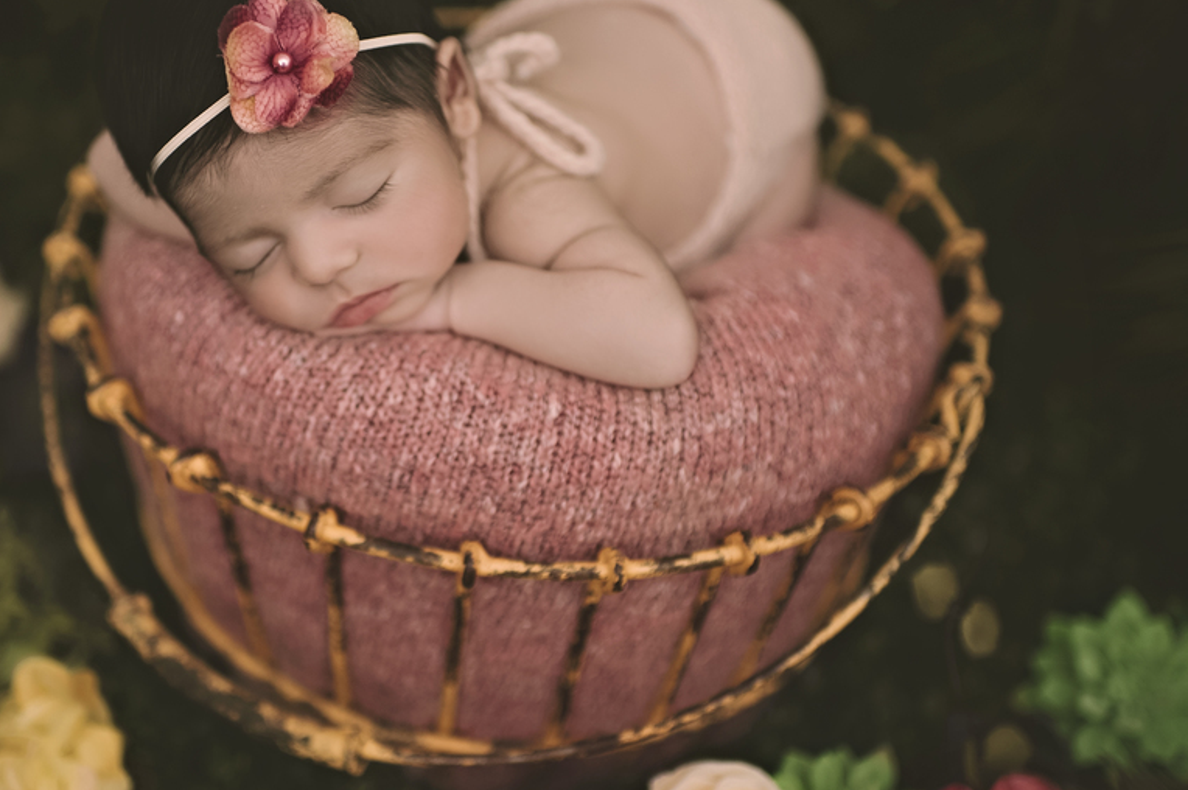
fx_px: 1813
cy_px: 376
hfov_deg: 36.1
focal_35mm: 55
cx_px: 449
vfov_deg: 24.6
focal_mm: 35
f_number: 1.6
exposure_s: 1/160
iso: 200
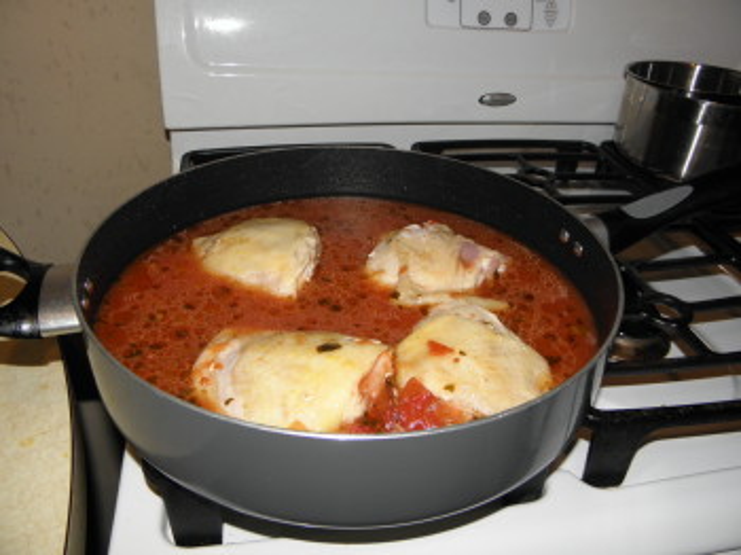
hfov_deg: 63.5
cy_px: 278
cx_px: 370
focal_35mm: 28
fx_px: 599
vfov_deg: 49.7
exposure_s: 1/30
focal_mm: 5
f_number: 3.5
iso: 100
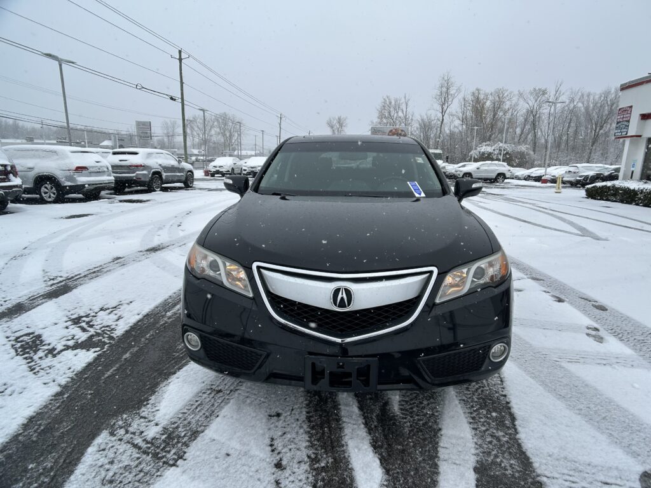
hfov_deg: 67.3
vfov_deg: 53.1
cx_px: 326
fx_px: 489
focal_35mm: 26
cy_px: 244
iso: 50
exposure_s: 1/2457
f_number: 1.5
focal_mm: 5.7
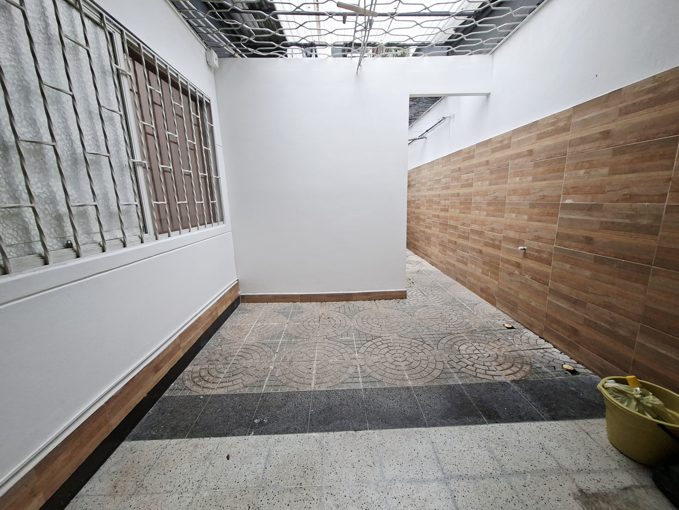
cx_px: 340
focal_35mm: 13
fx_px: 255
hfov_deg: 106.2
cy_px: 255
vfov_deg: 89.9
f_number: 2.2
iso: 40
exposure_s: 1/40
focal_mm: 1.74
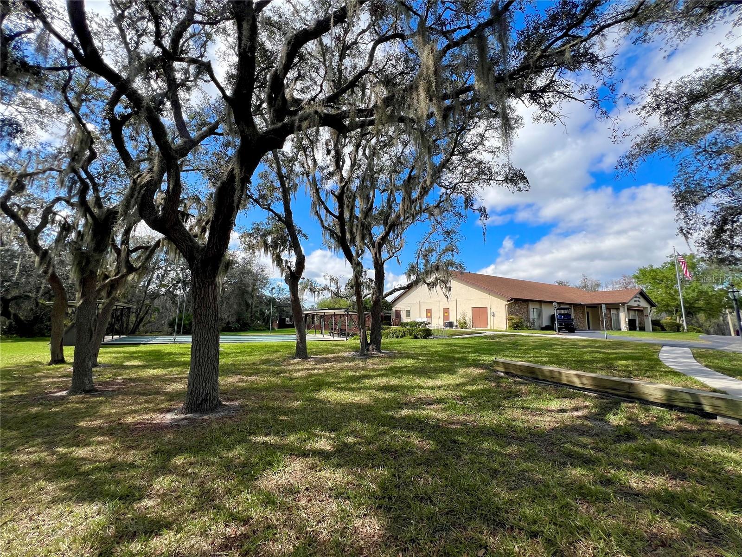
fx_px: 279
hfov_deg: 106.2
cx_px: 371
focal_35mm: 13
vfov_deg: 89.9
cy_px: 278
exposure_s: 1/1429
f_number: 1.8
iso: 32
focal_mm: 1.57
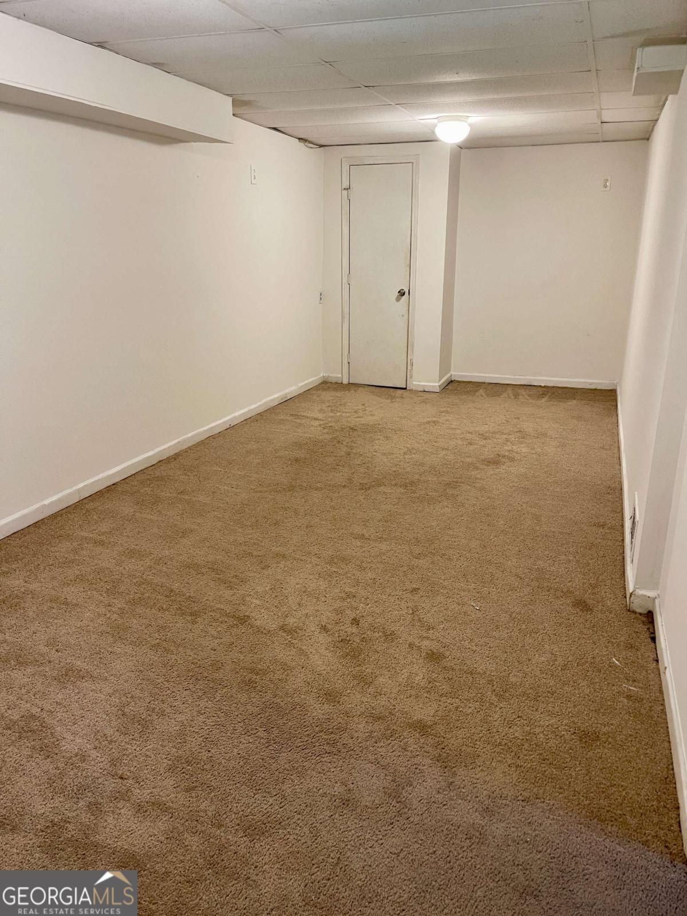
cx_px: 344
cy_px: 458
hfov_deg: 54.9
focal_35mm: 25
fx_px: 662
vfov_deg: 69.4
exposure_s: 1/60
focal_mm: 5.1
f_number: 1.6
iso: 250
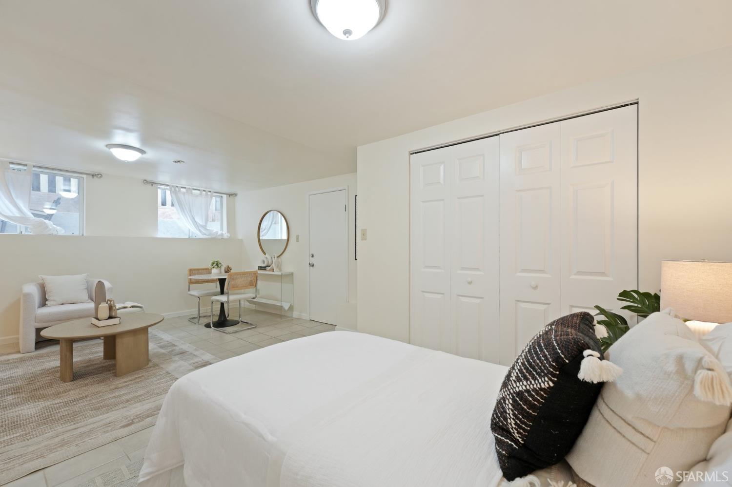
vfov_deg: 81.2
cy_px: 244
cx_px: 366
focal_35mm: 14
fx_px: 285
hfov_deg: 104.3
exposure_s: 1/5
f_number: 8
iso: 640
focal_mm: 14
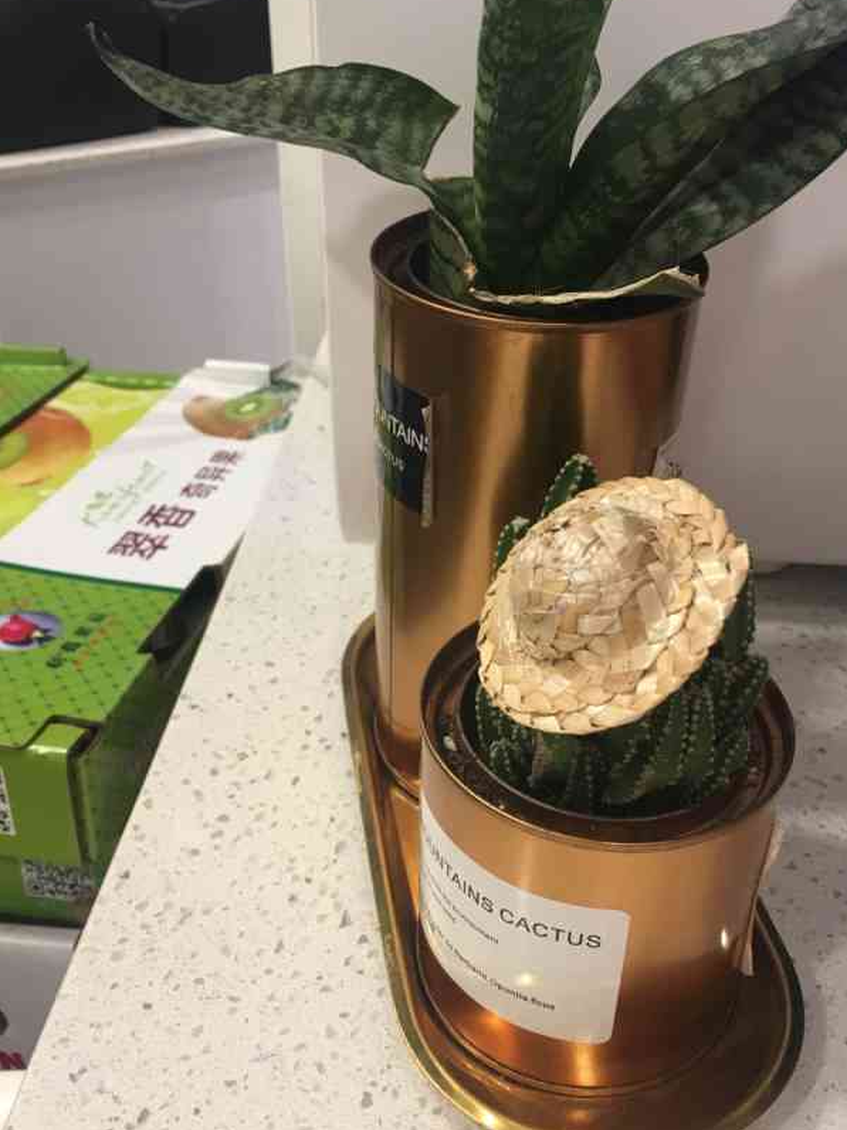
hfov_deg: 41.8
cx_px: 450
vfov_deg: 54.0
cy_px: 573
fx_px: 1109
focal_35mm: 34
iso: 64
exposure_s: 1/33
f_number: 2.2
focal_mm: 4.15
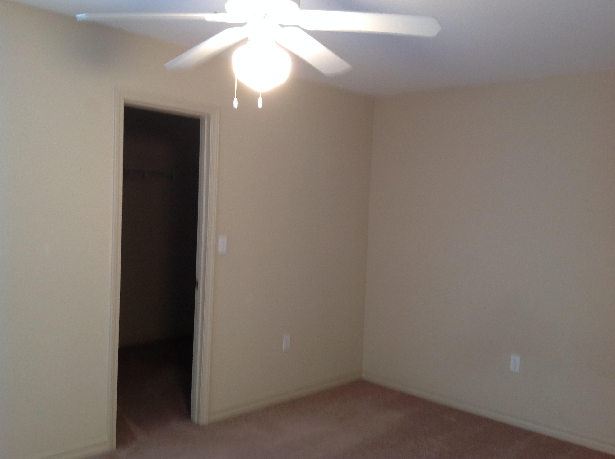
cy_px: 230
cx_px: 308
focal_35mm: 35
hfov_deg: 52.7
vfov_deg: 40.6
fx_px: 621
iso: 160
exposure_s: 1/15
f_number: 2.4
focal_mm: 4.28
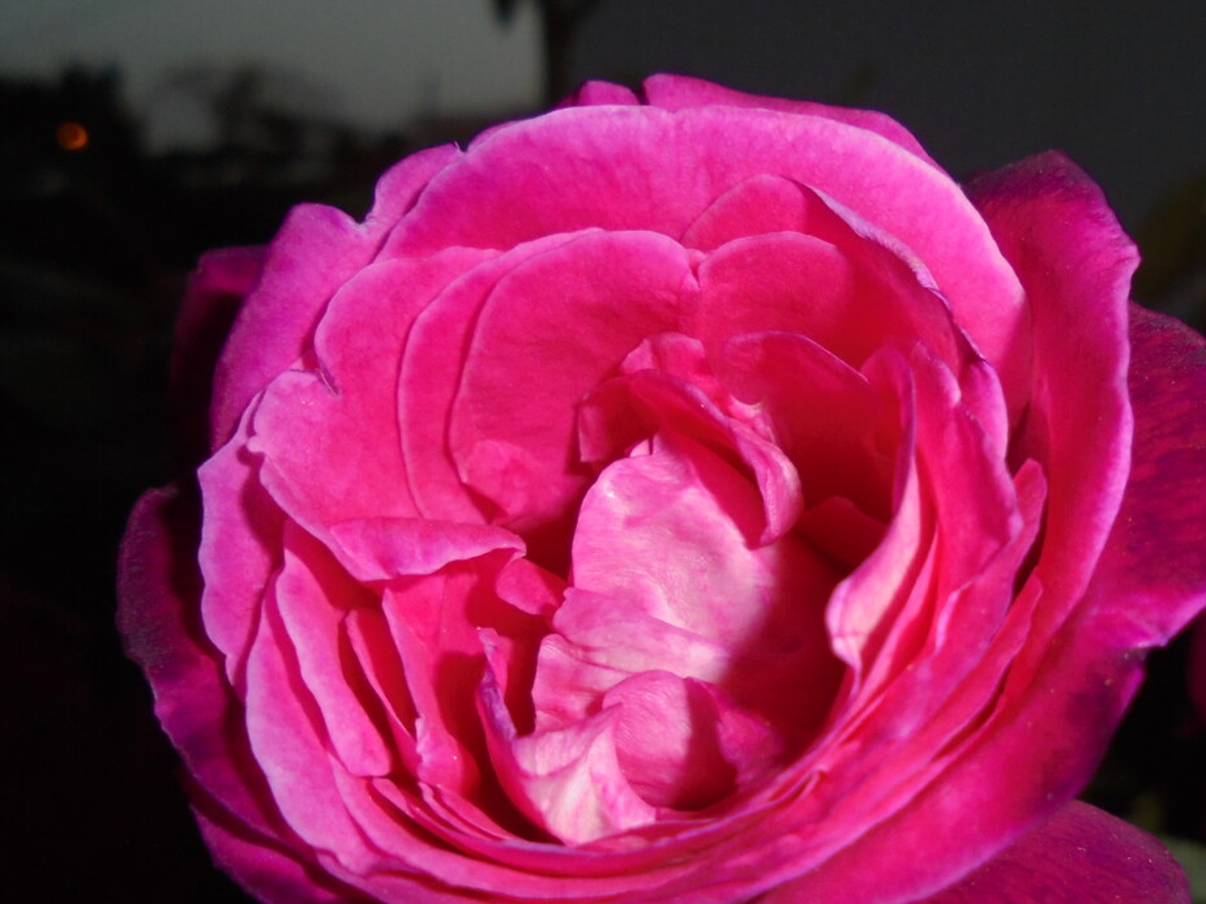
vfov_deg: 39.3
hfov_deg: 50.7
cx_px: 771
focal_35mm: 36
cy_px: 575
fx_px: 1254
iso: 200
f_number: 11.5
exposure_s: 1/30
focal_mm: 4.6
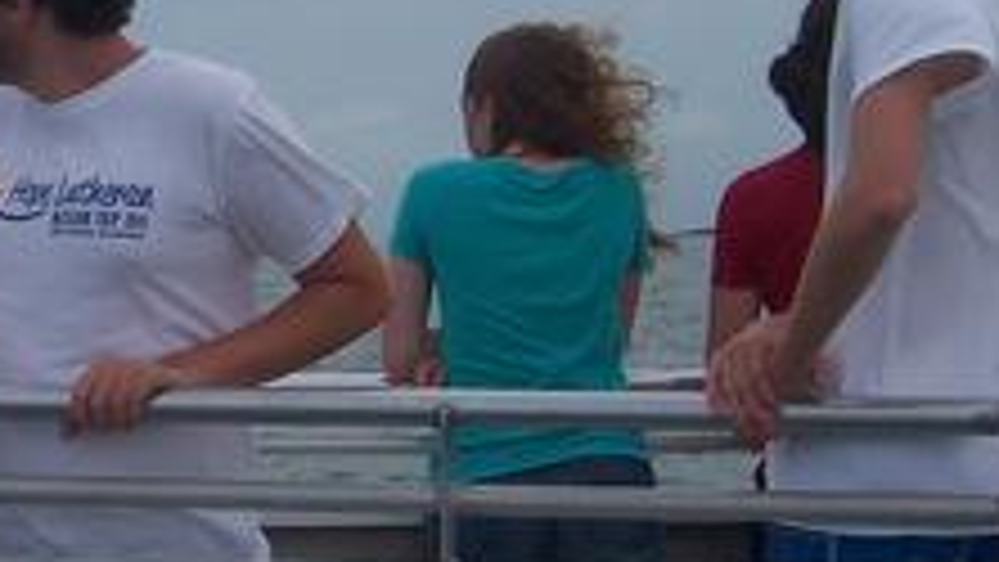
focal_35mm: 113
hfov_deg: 18.5
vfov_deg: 10.7
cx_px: 18
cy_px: 328
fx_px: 2994
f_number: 4.8
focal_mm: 6
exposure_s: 1/350
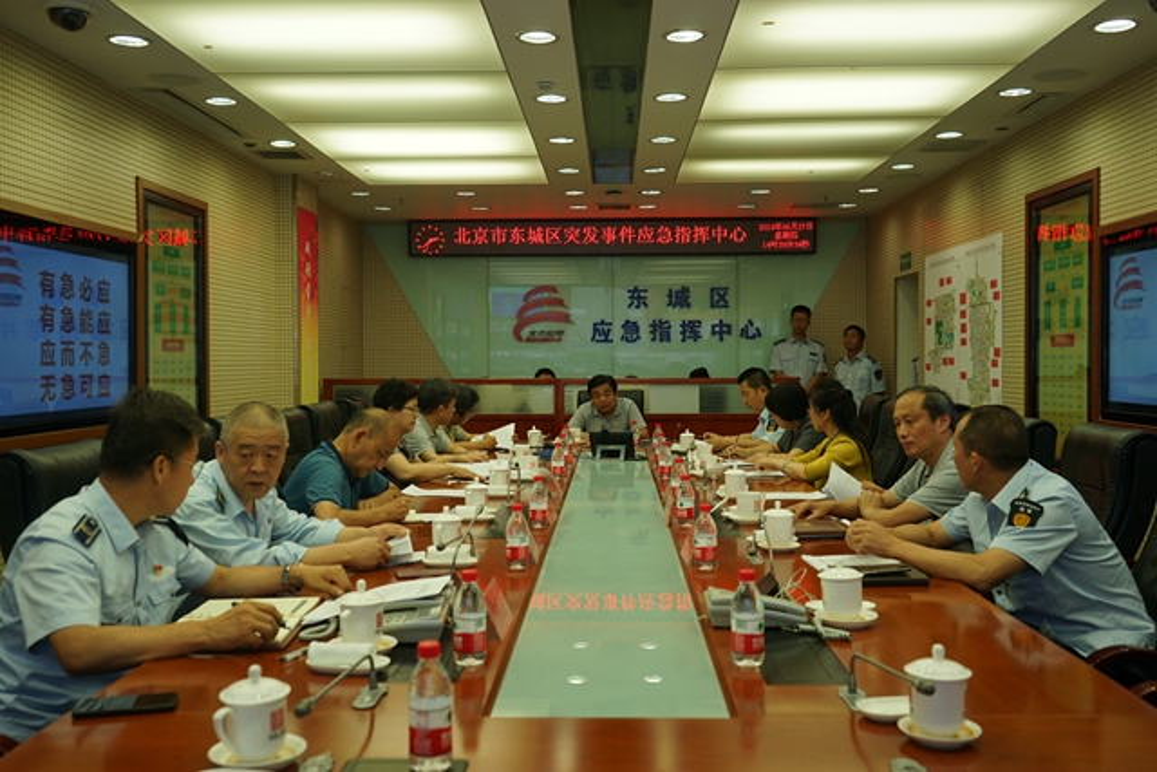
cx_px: 578
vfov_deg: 38.9
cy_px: 386
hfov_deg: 55.8
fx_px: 1093
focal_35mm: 34
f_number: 5
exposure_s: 1/60
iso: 400
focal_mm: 34
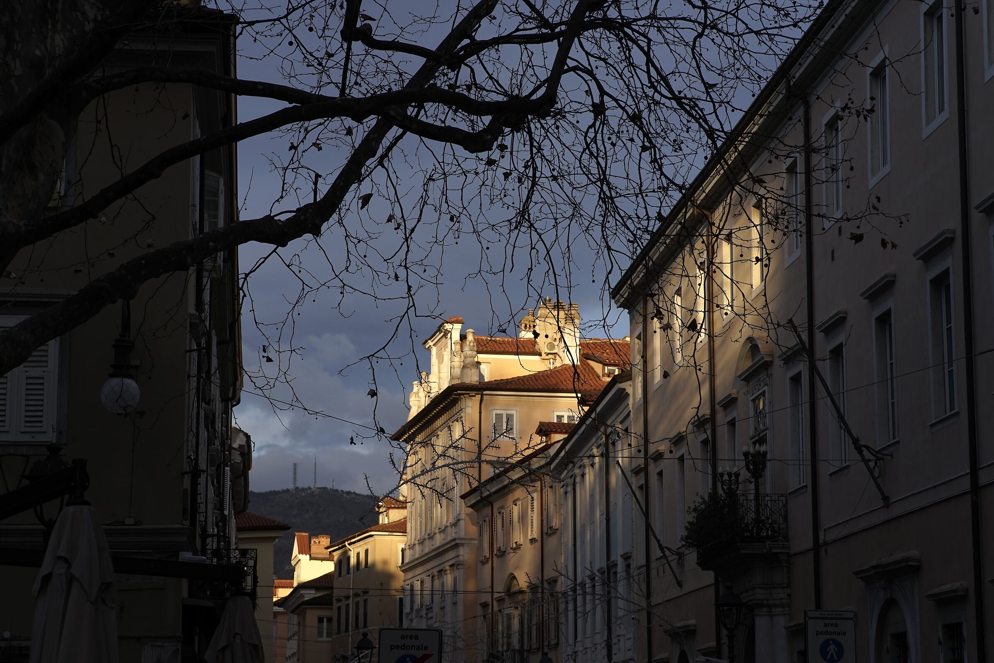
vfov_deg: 16.1
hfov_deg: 23.9
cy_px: 332
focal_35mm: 85
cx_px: 497
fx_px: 2347
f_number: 5.6
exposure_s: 1/200
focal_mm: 85
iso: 100
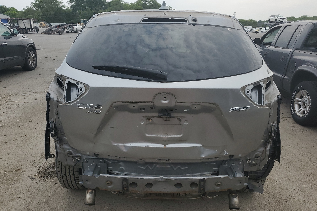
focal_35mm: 28
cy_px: 105
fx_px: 247
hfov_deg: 65.5
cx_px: 161
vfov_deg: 46.4
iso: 50
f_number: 1.5
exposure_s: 1/2500
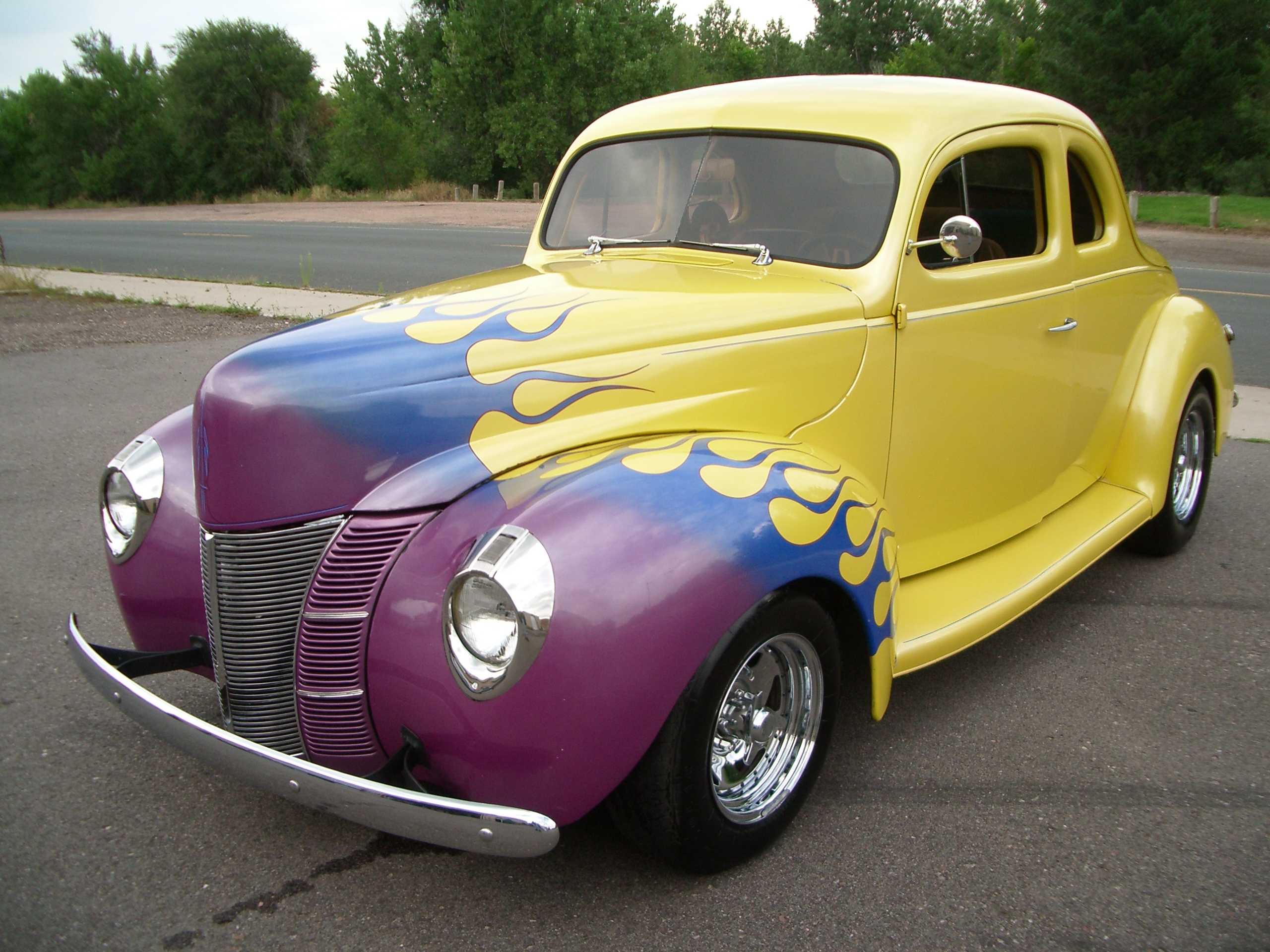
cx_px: 635
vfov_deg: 40.7
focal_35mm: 35
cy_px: 476
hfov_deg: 52.6
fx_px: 1284
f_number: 2.6
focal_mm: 5.8
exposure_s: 1/250
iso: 80
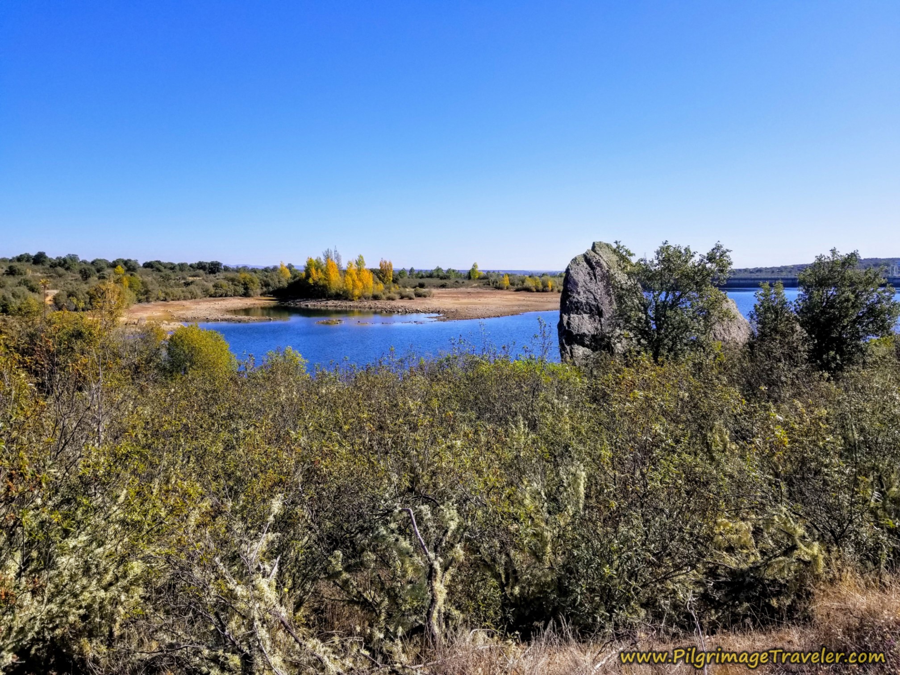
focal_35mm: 26
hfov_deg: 67.3
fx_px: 676
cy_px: 338
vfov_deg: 53.1
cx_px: 450
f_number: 1.7
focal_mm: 4.3
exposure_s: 1/2832
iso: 50
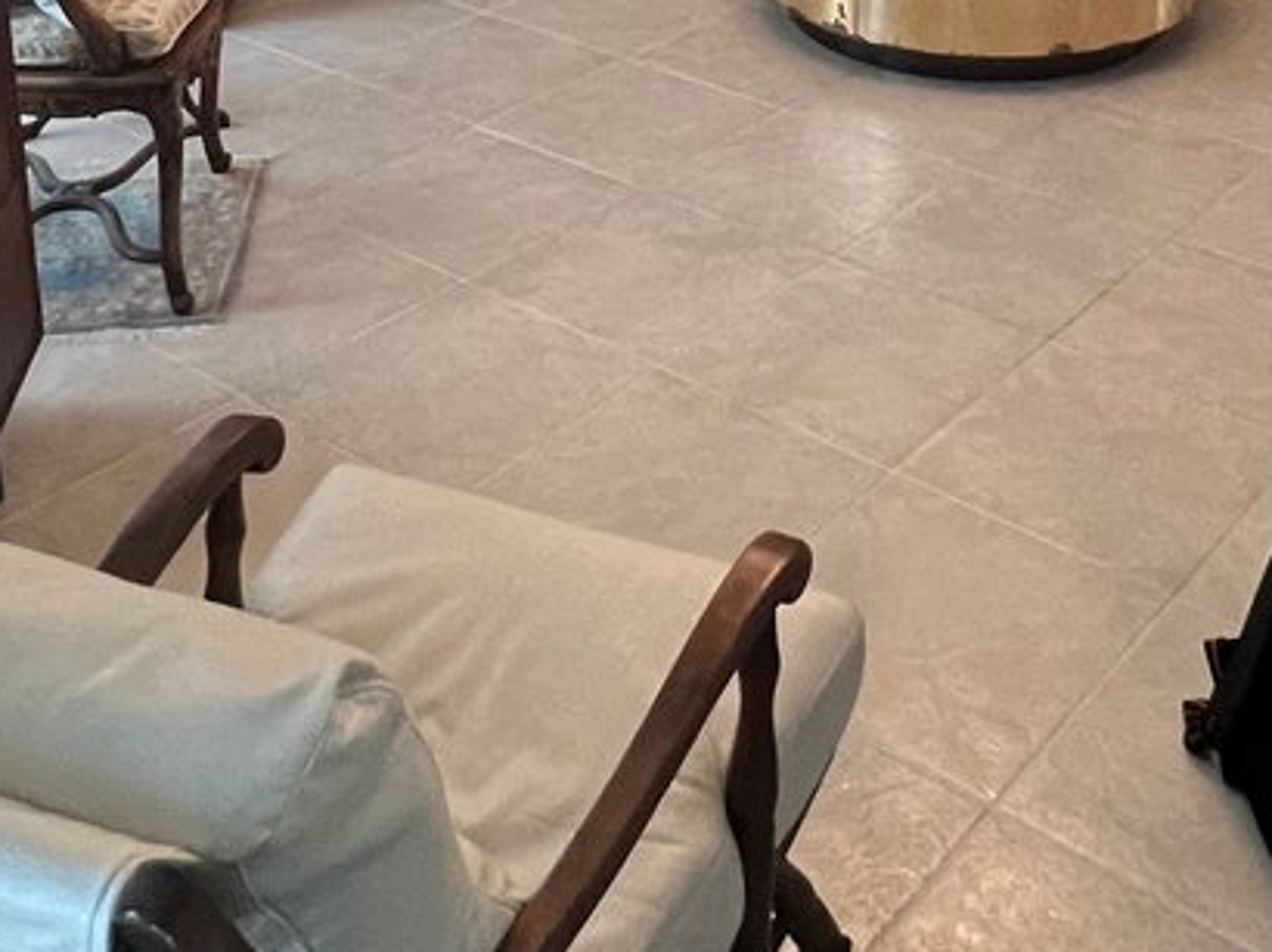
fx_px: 1763
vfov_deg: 26.9
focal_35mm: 48
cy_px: -175
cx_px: 864
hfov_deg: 39.1
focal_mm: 1.57
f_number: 1.8
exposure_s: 1/60
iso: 400
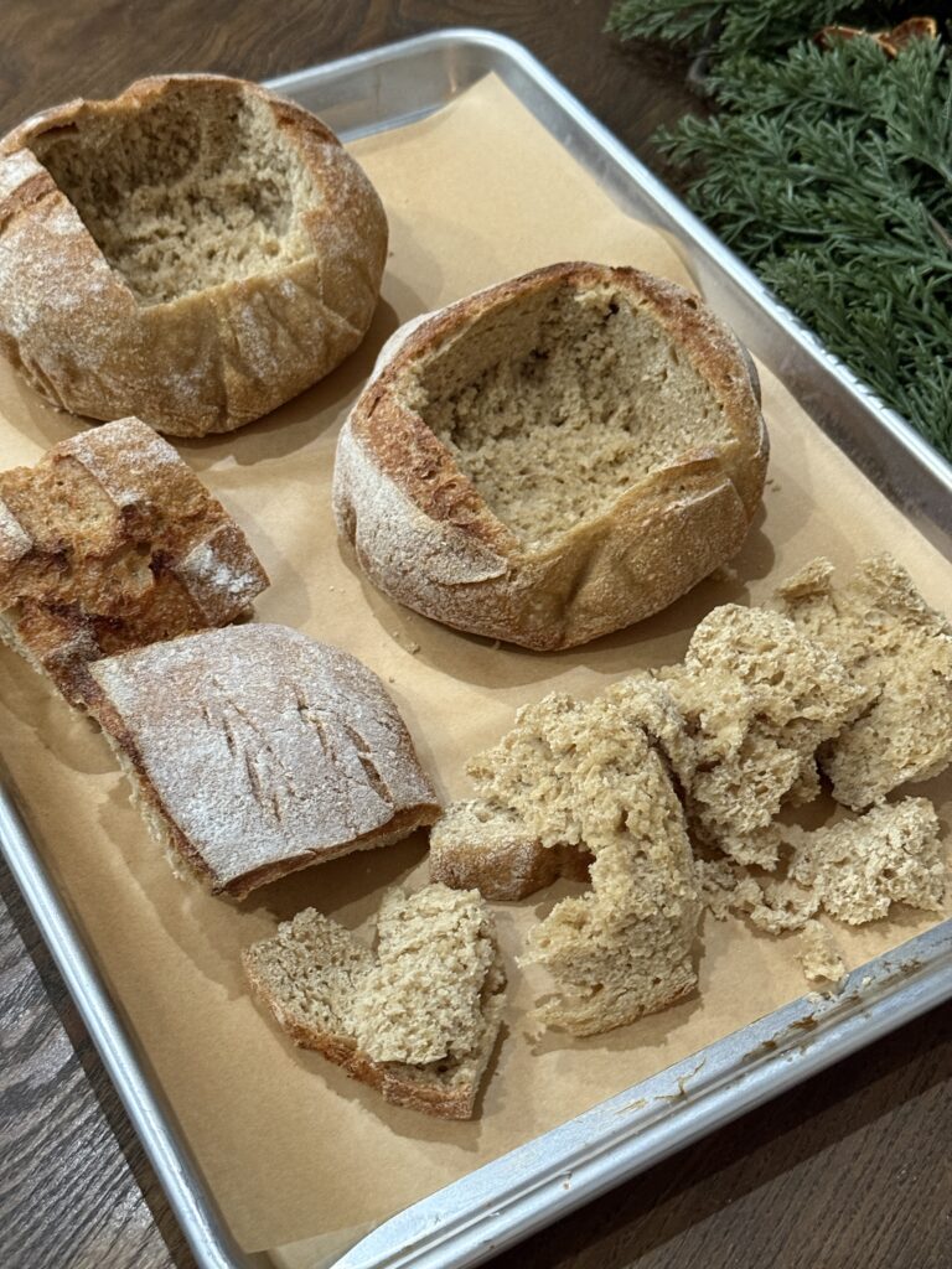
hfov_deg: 30.3
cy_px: 634
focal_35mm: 48
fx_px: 1760
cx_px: 476
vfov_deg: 39.7
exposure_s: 1/40
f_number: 1.78
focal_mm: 6.76
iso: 500
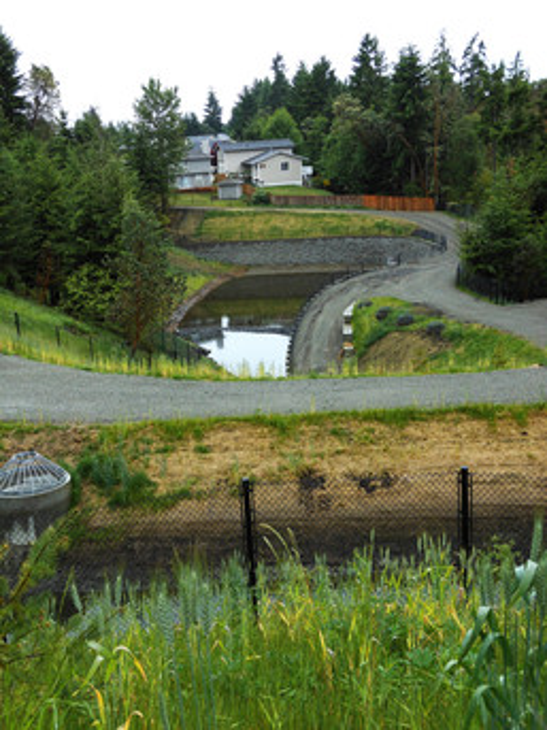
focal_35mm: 43
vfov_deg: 43.9
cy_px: 365
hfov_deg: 33.6
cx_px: 274
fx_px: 907
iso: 80
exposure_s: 1/160
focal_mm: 7.7
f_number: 3.8
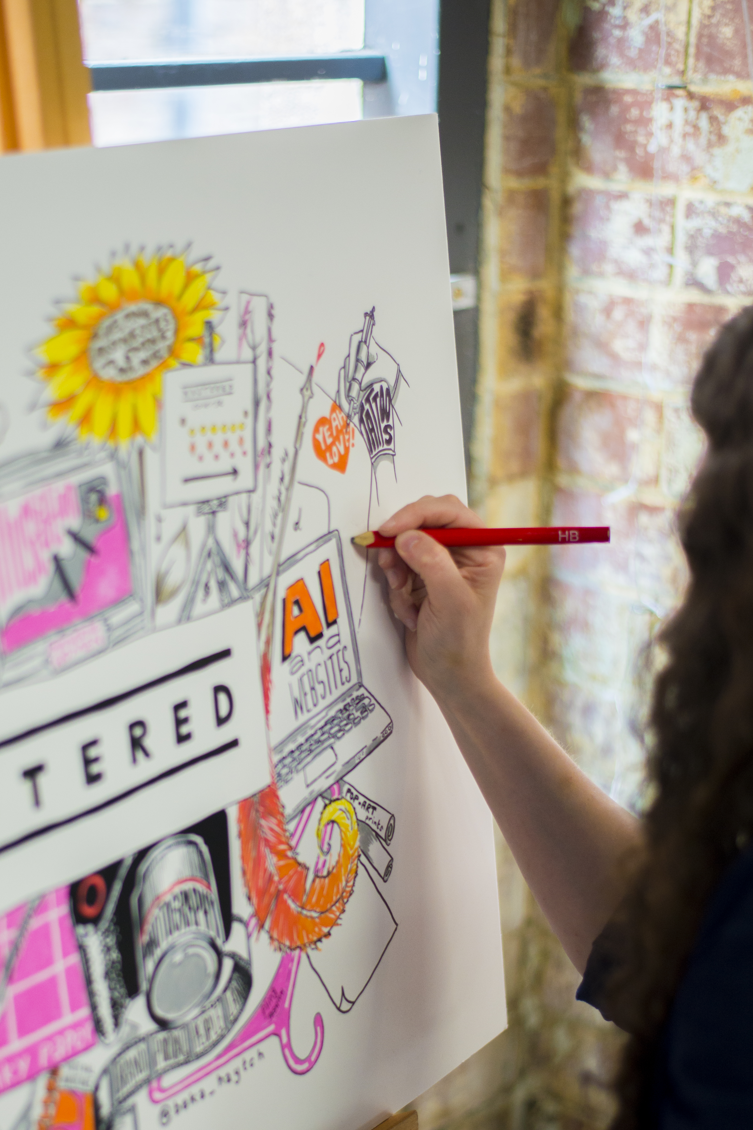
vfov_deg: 27.5
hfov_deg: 18.6
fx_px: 2290
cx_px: 277
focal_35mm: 73
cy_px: 765
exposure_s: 1/100
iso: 400
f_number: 1.8
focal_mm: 50
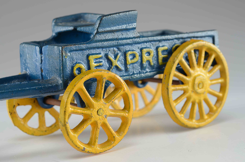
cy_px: 81
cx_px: 122
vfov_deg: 18.8
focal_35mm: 72
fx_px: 489
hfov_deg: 28.1
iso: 100
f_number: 11
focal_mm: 48
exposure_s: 1/80
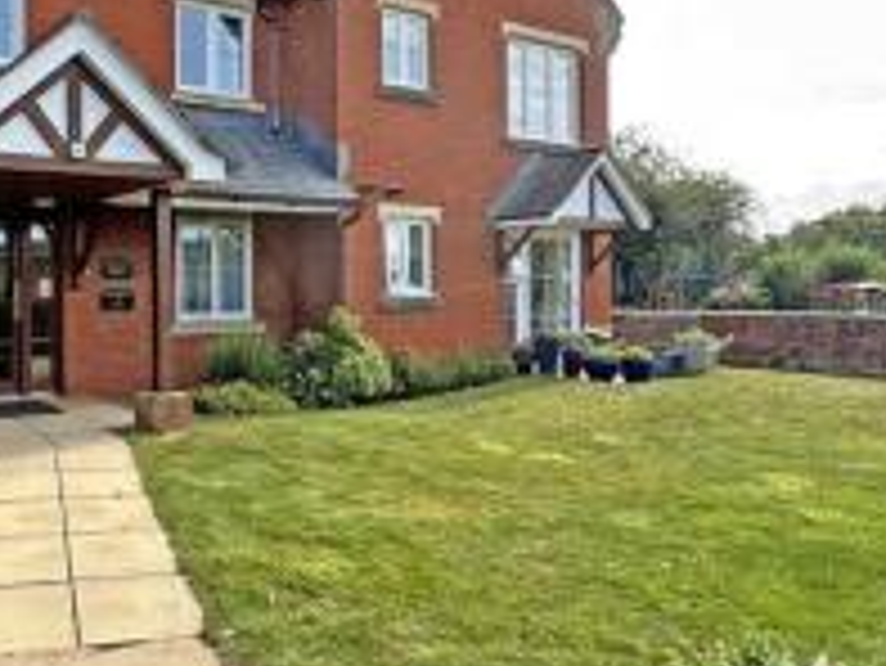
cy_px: 295
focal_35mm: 30
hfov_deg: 54.4
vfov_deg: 46.8
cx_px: 137
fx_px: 768
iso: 40
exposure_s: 1/491
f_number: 2.2
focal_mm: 2.22
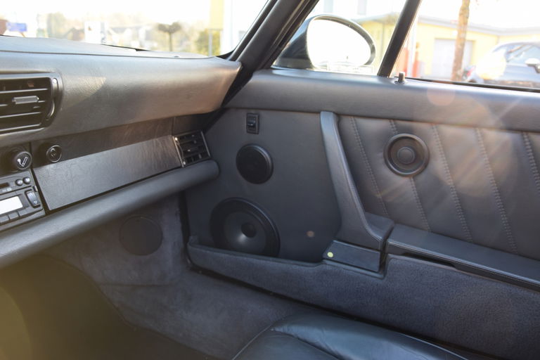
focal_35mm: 52
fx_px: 787
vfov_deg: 25.8
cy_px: 180
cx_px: 270
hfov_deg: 37.9
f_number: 5
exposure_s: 1/100
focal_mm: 35
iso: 400
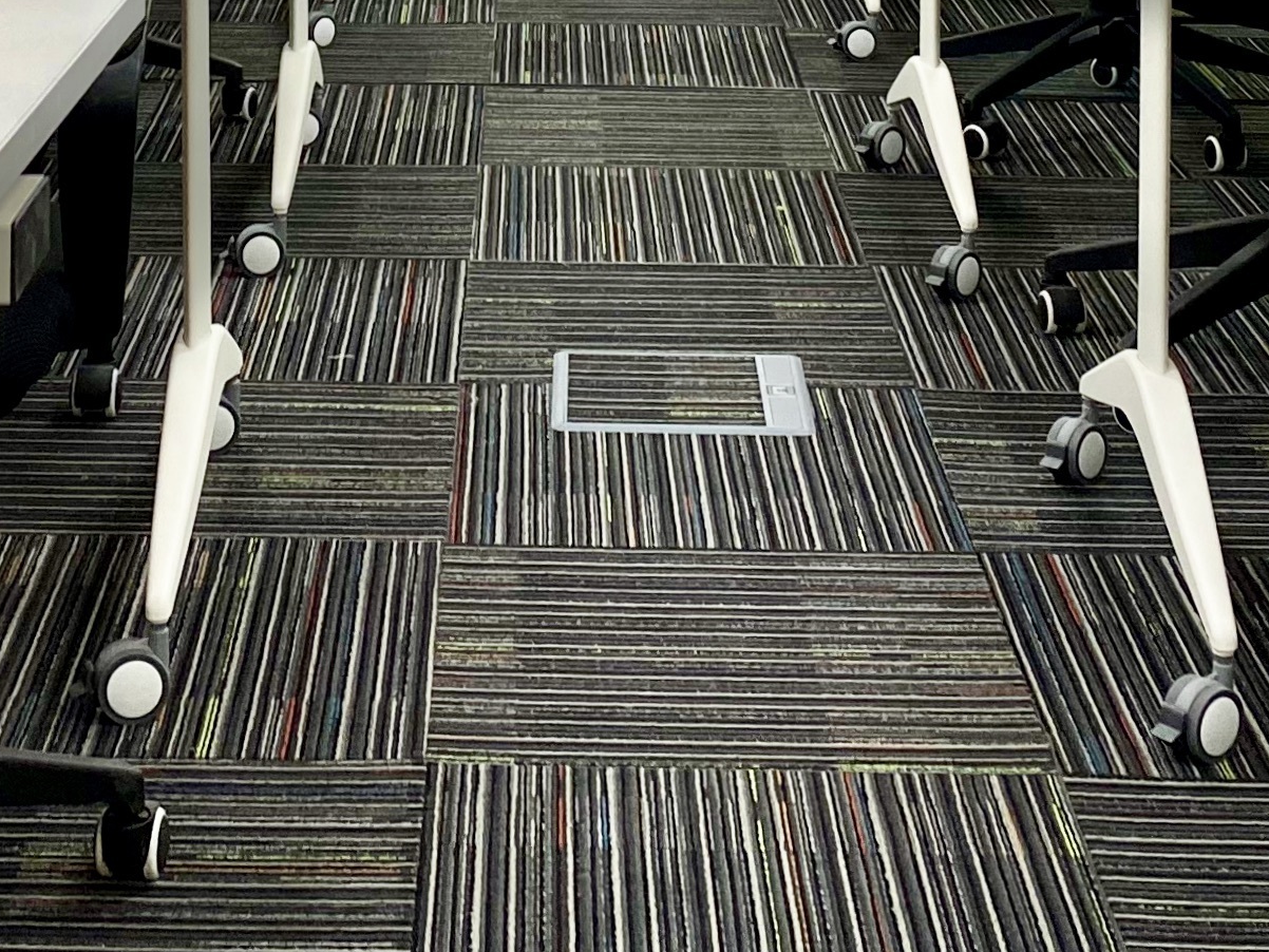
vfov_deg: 15.5
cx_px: 443
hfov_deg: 22.7
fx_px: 3153
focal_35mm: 86
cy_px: -575
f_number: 1.8
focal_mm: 4.25
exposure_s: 1/100
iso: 100
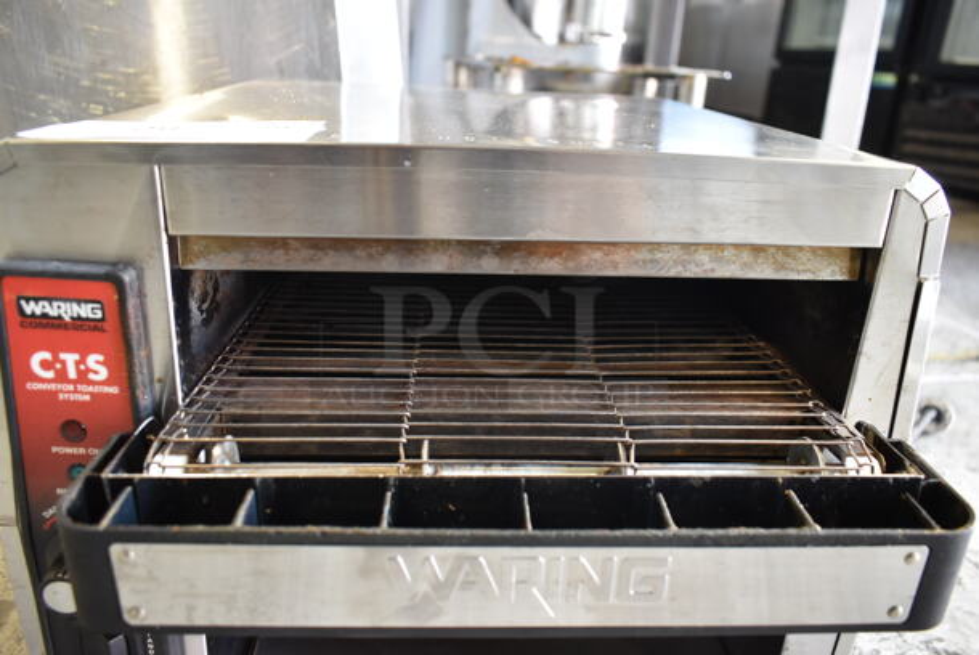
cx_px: 490
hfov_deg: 67.3
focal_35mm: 27
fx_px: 735
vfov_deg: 48.0
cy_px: 328
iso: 800
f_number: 3.5
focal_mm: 18
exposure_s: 1/30
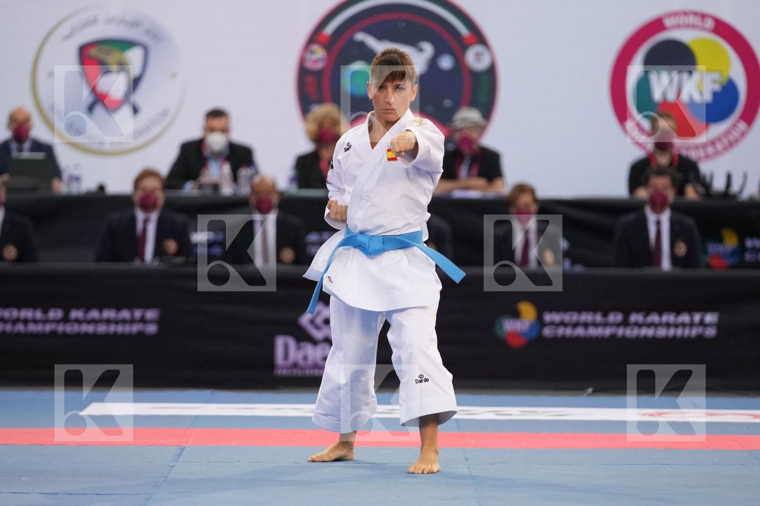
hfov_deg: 7.4
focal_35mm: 280
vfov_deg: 4.9
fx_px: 5911
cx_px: 380
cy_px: 253
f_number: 2.8
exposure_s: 1/1000
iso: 3200
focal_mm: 187
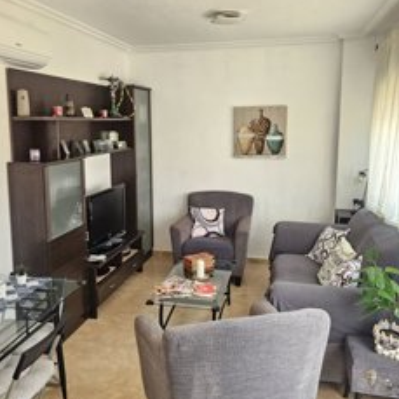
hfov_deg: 51.1
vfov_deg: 51.1
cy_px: 186
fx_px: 417
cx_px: 185
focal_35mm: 32
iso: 200
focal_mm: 6.3
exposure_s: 1/180
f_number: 1.7
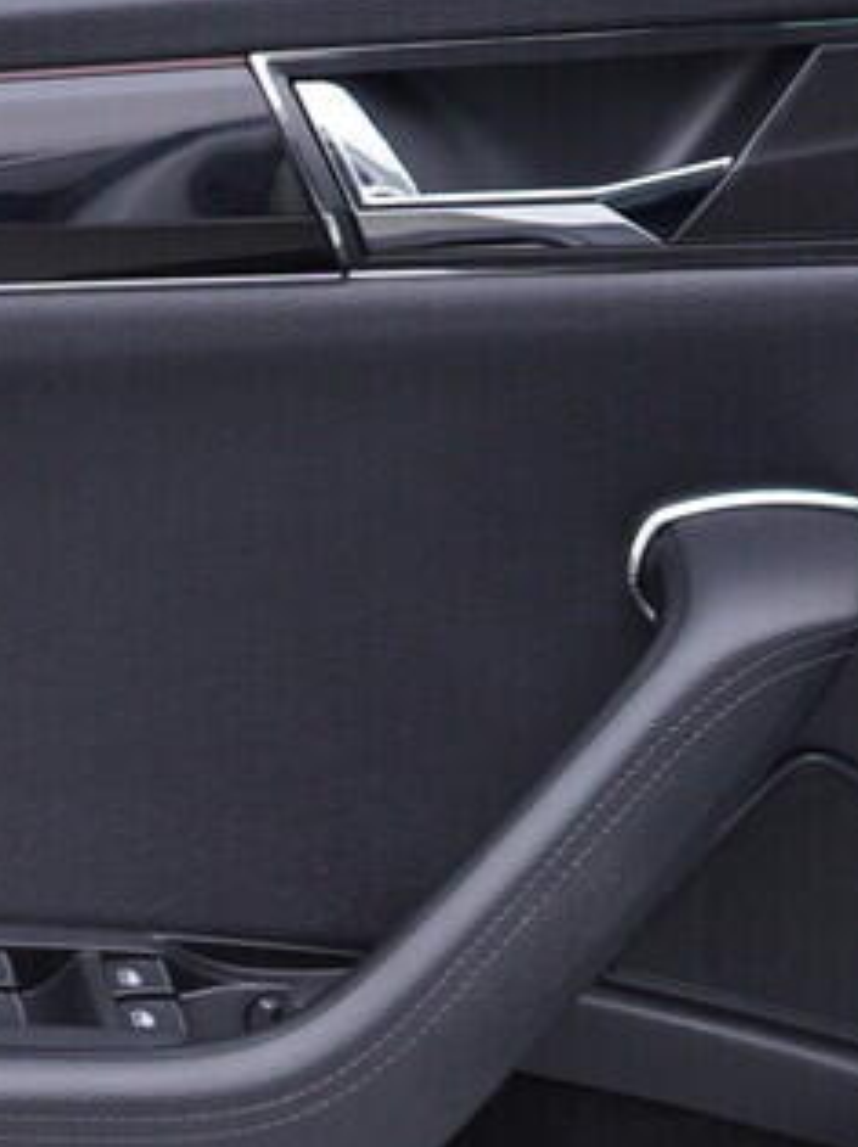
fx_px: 3740
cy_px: 1058
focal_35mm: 113
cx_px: -314
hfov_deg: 12.6
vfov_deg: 17.2
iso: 125
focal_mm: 24
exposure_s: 1/50
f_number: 3.2
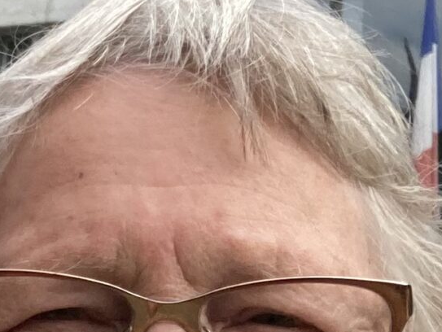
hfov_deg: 12.1
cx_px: -342
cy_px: 98
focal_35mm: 151
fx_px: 1929
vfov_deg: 9.8
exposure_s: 1/371
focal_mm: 2.87
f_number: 2.2
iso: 20
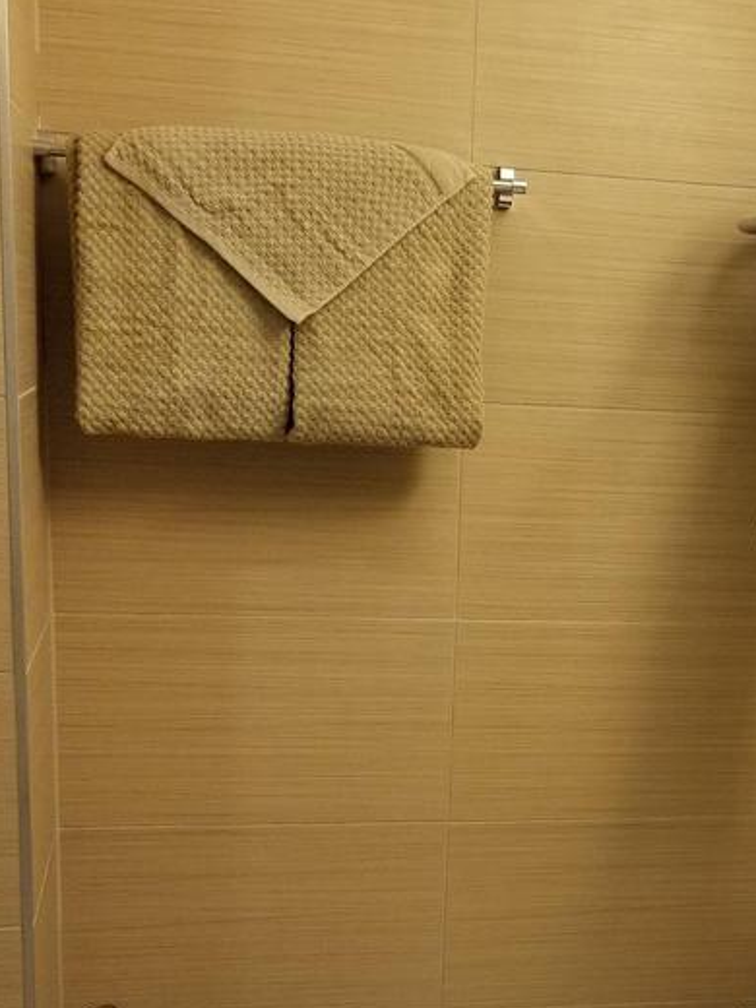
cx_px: 587
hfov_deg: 26.6
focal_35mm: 54
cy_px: 729
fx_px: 1572
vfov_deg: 34.9
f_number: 1.7
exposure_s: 1/60
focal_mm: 4.3
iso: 200
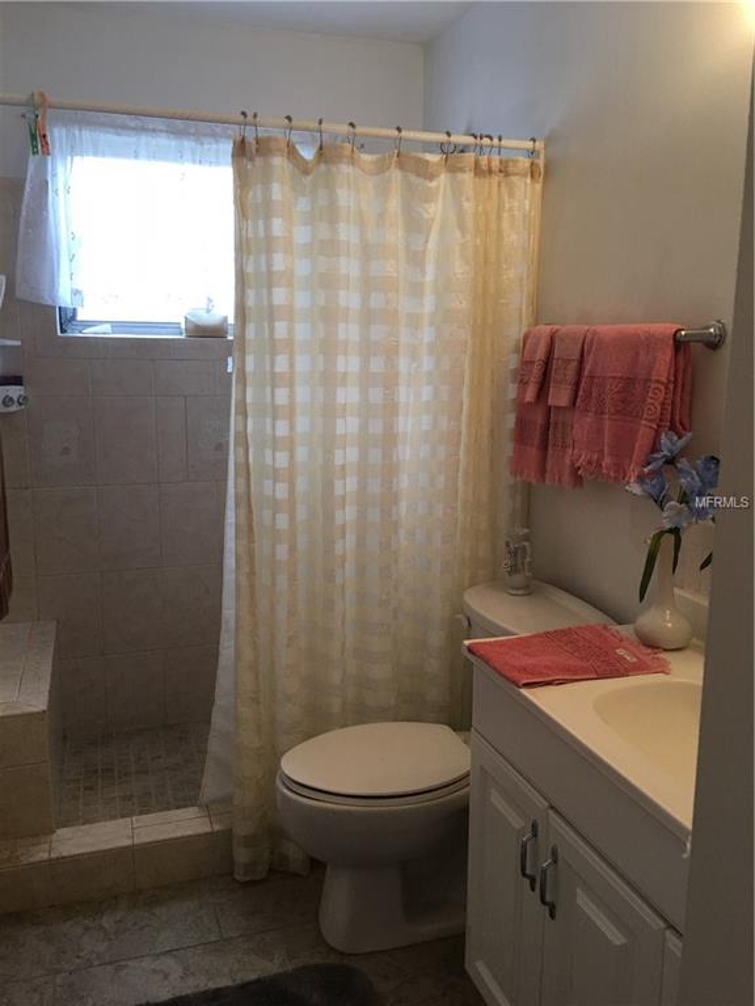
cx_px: 378
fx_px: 843
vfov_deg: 61.7
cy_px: 503
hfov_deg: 48.2
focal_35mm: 29
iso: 40
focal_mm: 4.15
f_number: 2.2
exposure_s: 1/30
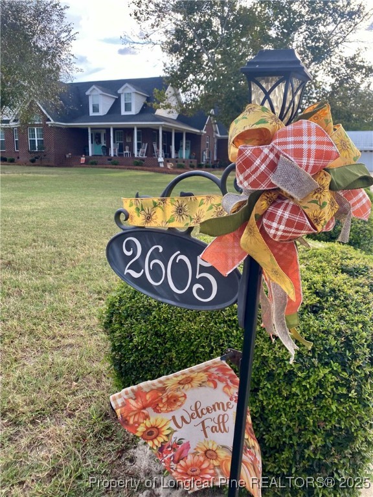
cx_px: 186
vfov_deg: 67.3
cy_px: 248
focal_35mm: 26
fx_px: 374
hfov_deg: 53.1
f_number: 1.8
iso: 32
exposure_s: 1/508
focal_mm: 4.25
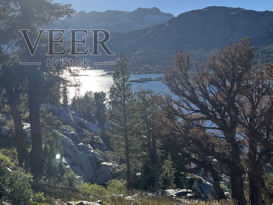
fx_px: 347
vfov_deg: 32.2
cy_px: 49
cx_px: 67
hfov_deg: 41.6
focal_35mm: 44
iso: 50
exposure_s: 1/6579
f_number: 1.5
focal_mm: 5.7
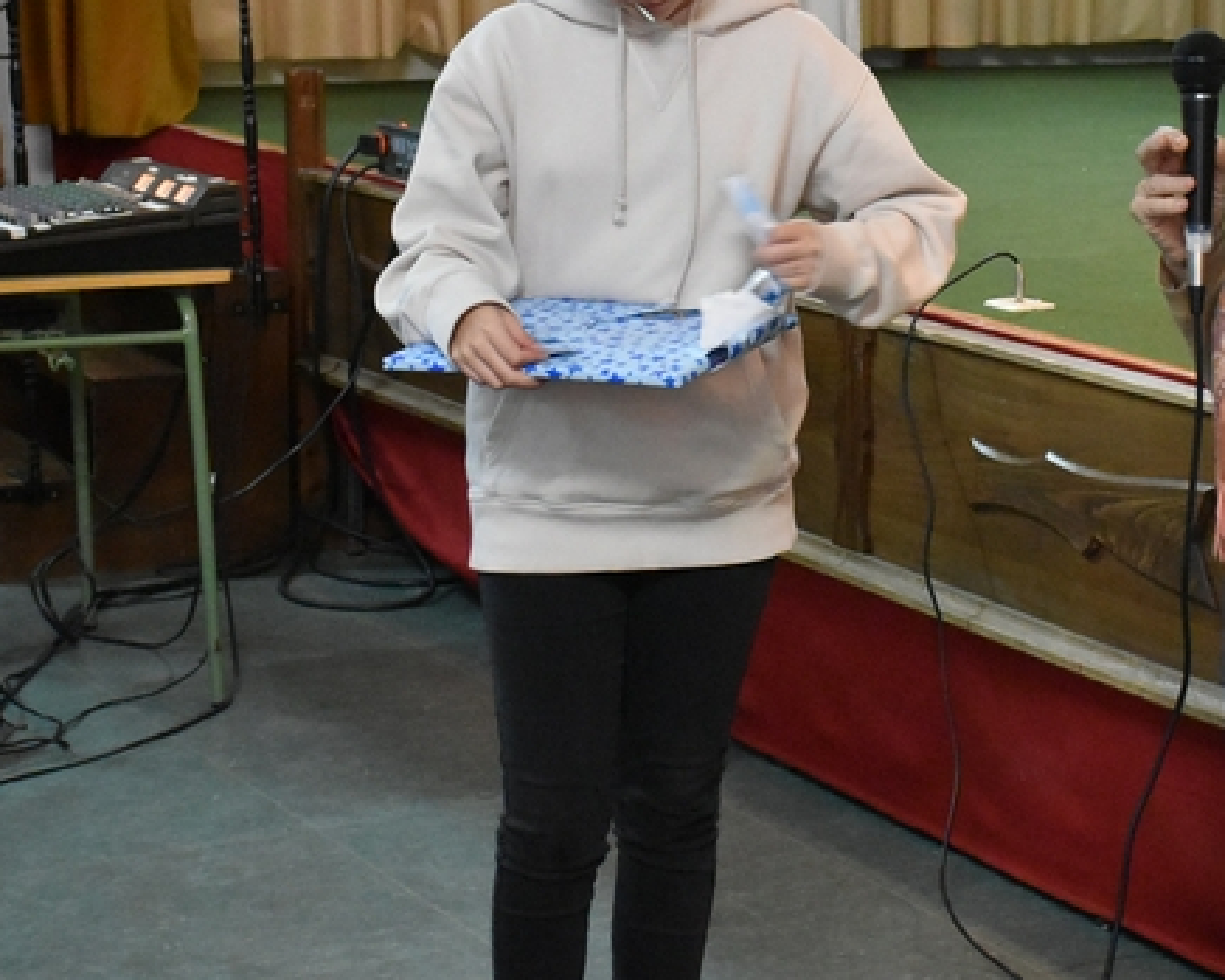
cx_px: 944
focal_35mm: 93
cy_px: 402
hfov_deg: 20.4
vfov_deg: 16.5
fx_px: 3372
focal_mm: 32
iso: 6400
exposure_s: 1/60
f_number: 4
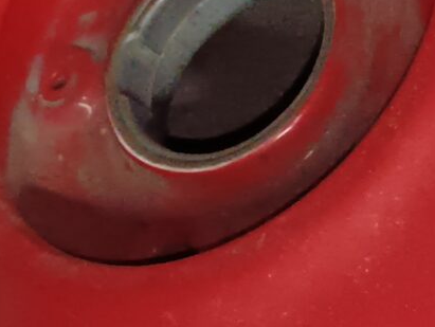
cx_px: 657
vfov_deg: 8.9
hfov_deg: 11.3
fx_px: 2113
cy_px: 159
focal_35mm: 168
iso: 4387
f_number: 1.9
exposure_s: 1/100
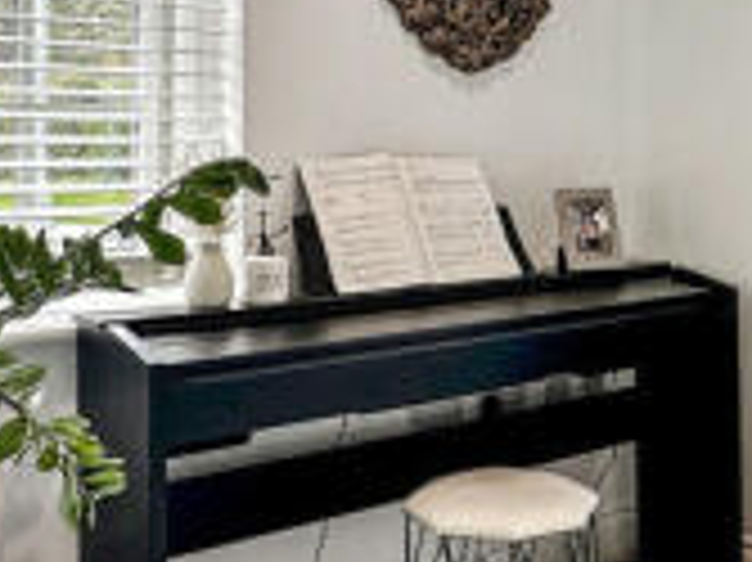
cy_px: 236
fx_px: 1064
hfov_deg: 38.3
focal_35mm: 49
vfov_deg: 29.6
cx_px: 525
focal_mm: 2.22
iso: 80
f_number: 2.2
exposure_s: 1/100
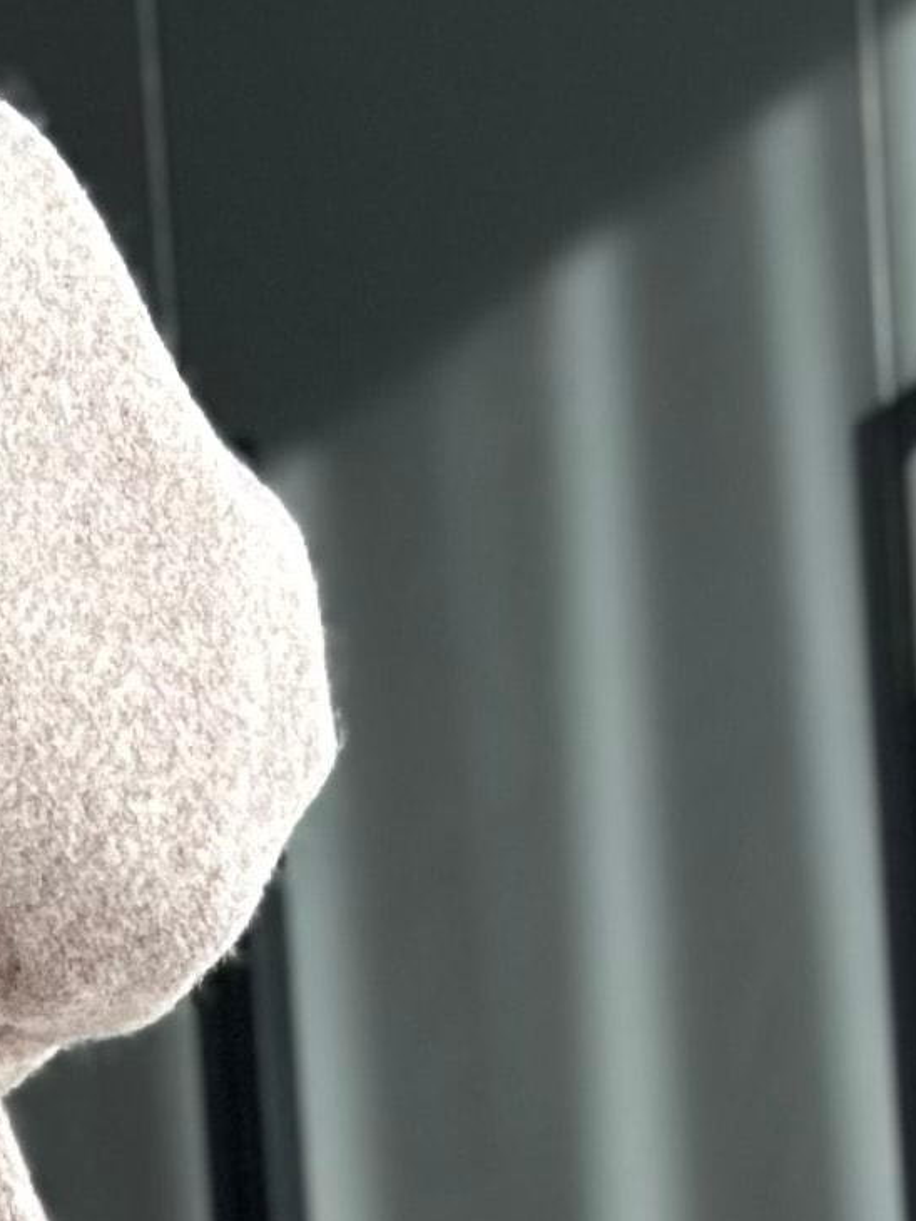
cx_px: -772
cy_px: 2084
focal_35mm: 265
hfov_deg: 5.5
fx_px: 9344
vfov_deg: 7.3
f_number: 1.78
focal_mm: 6.86
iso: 80
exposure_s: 1/224
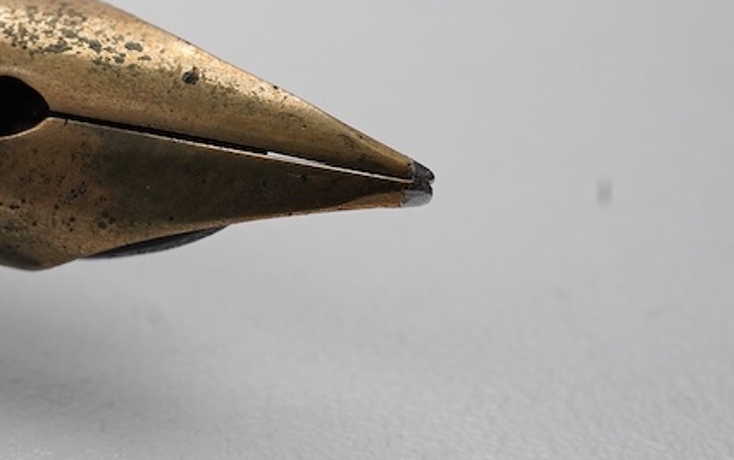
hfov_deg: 16.7
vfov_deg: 10.8
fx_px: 2422
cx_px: -90
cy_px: 177
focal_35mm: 121
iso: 400
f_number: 22
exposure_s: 1/100
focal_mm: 30
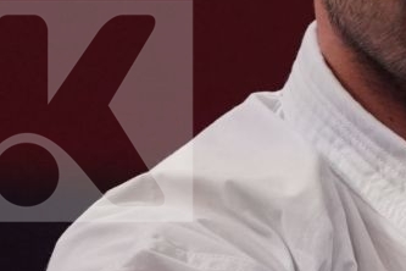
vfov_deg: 0.8
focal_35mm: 1814
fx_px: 20456
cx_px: 493
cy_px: 111
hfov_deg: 1.1
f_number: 5.6
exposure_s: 1/400
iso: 3200
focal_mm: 336
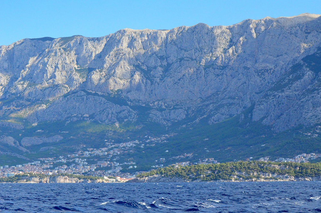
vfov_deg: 13.0
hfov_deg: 19.5
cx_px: 160
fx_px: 934
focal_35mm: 105
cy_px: 106
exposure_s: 1/6400
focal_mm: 70
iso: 2000
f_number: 5.6
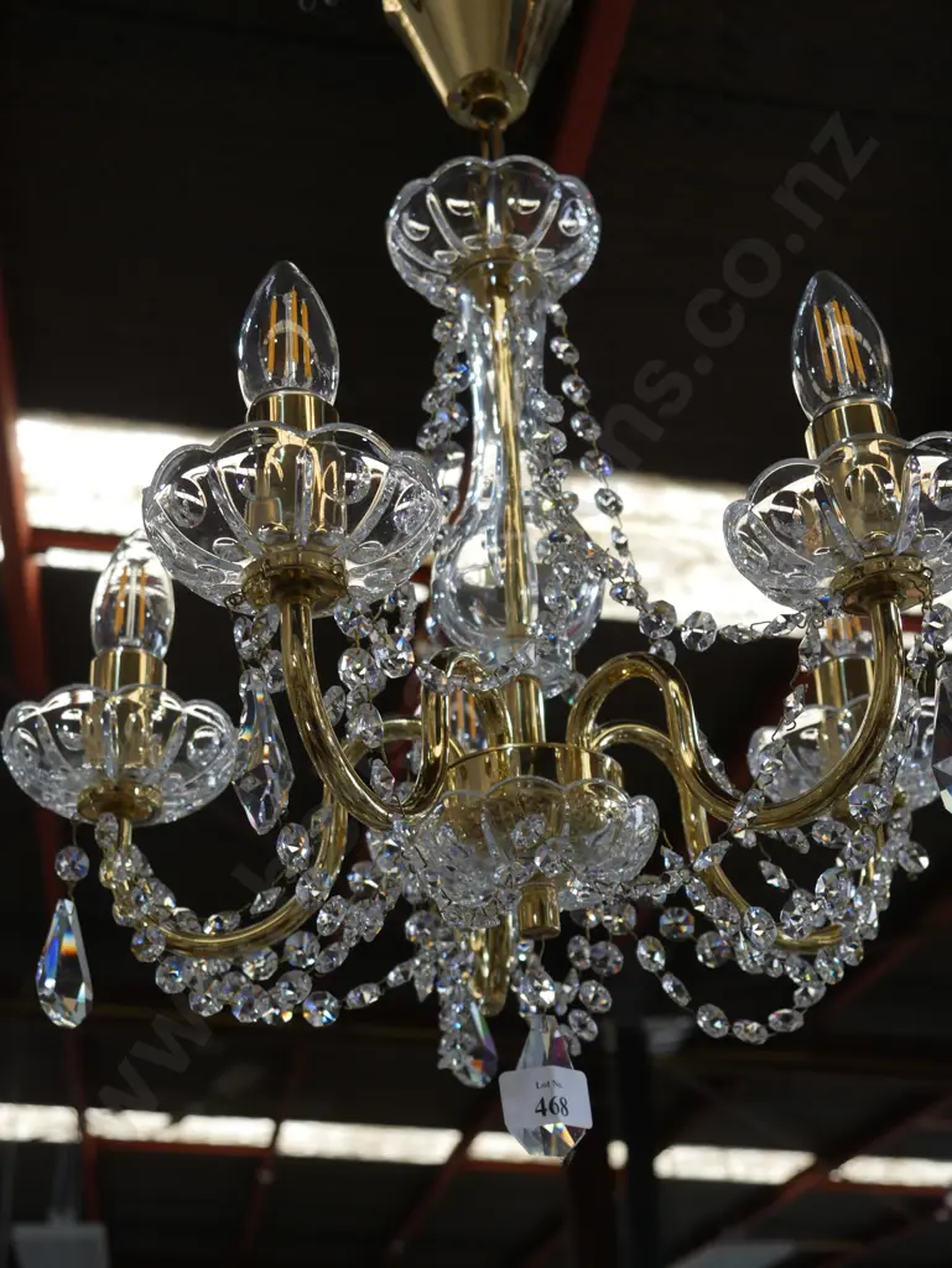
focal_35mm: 50
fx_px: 1832
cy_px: 634
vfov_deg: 38.2
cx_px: 476
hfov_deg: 29.1
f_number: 5.3
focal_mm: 25
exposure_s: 1/60
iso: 320
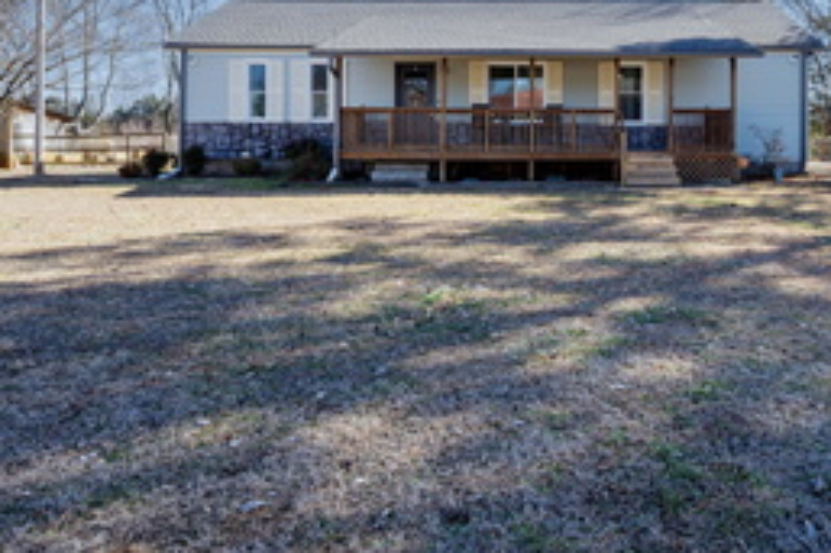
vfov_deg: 44.9
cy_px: 142
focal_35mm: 28
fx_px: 646
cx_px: 524
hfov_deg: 64.5
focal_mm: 18
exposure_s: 1/15
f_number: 16
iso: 100
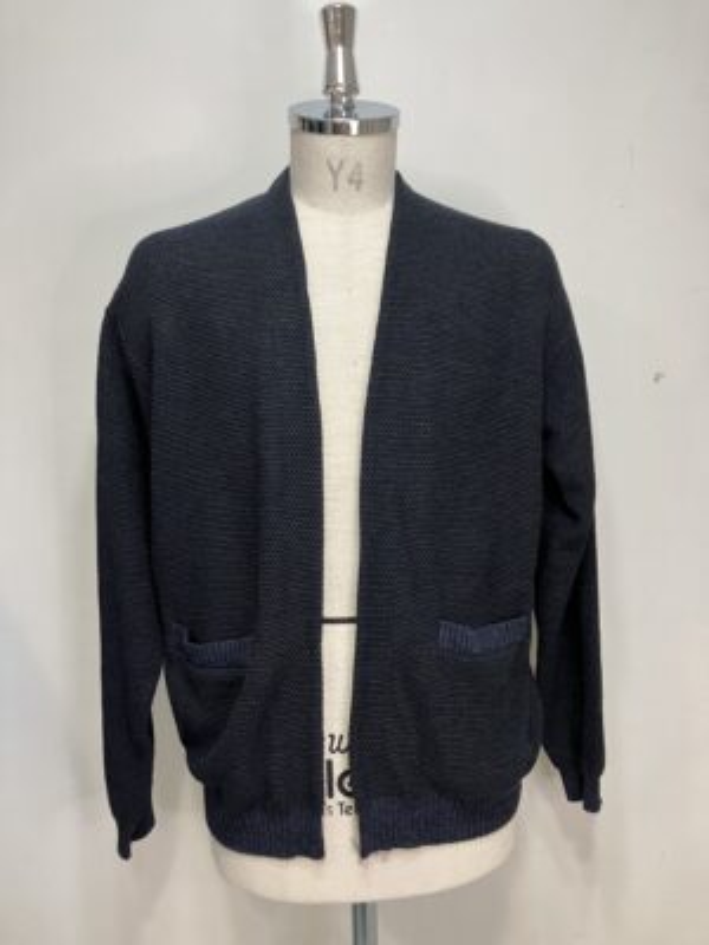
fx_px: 765
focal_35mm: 28
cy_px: 472
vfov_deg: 63.4
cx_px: 354
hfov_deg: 49.7
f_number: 1.8
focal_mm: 3.99
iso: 80
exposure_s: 1/50
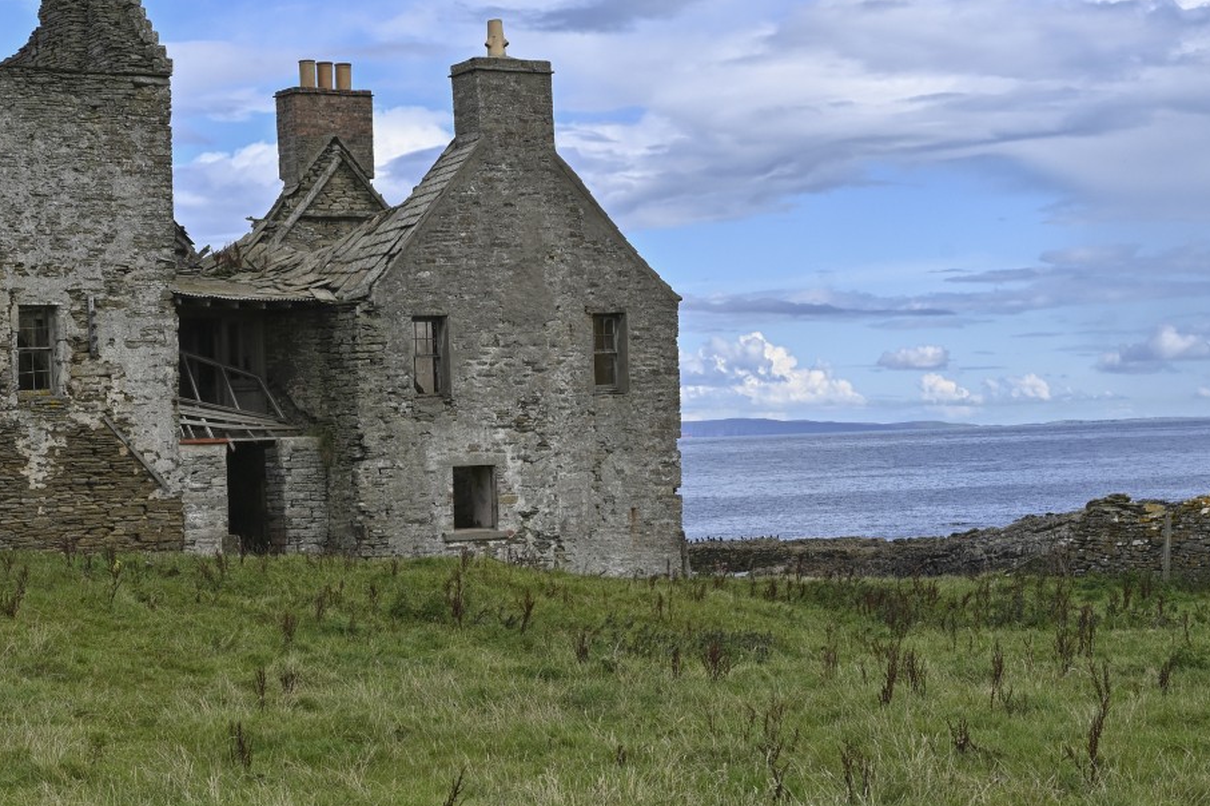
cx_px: 387
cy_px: 219
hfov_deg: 26.2
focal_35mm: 77
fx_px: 2587
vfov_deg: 17.6
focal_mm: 43
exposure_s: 1/400
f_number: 10
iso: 200
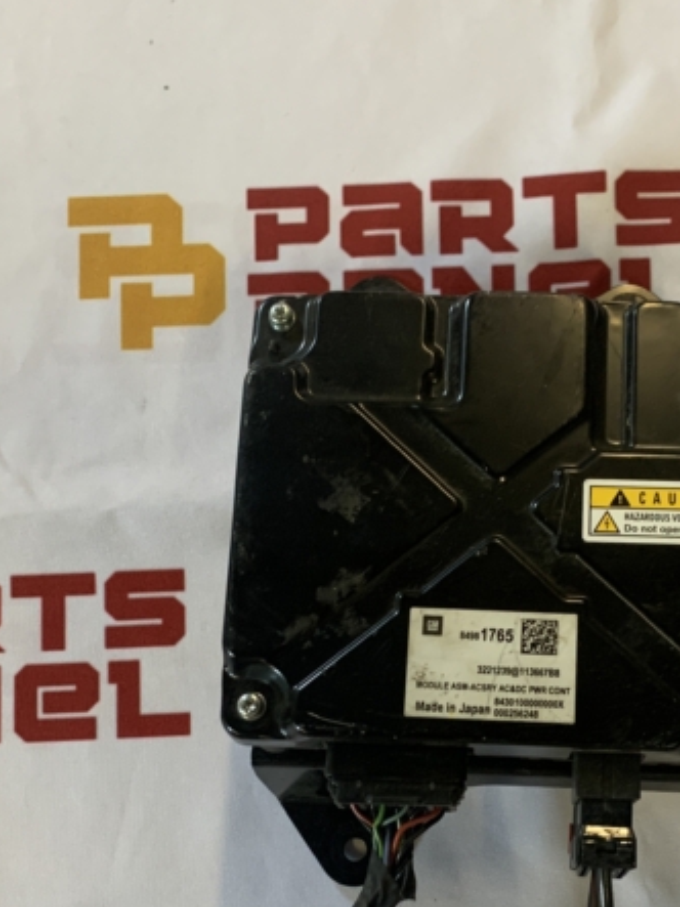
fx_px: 1232
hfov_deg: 30.6
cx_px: 465
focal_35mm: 47
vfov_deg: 39.4
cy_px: 676
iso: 250
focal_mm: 4.25
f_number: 1.8
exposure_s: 1/60
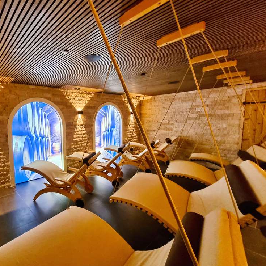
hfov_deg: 83.5
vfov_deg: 87.4
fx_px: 139
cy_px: 131
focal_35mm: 16
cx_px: 83
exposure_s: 1/30
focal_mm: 2.2
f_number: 2.2
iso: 500
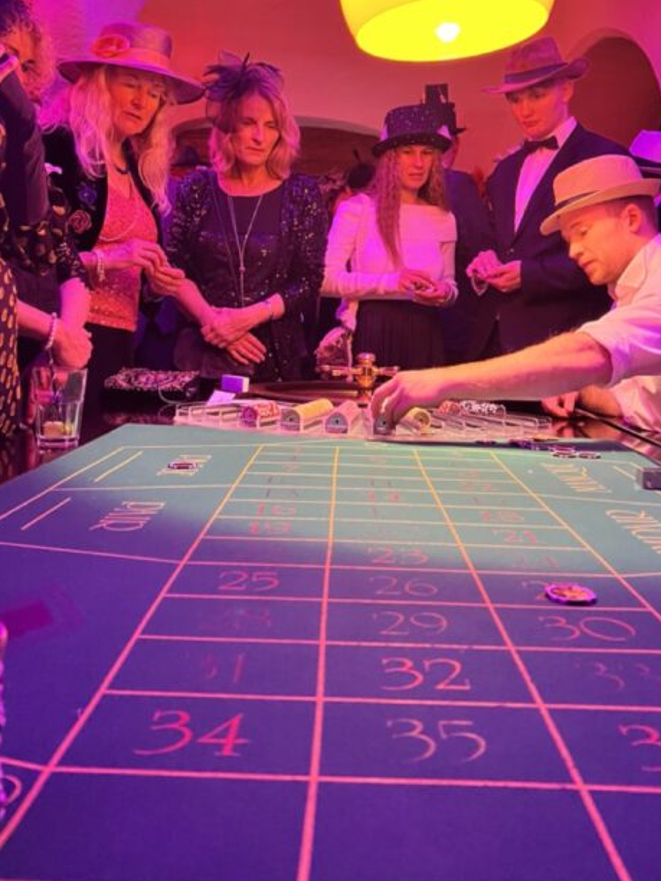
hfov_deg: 41.8
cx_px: 346
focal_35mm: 34
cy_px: 324
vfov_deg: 53.3
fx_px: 866
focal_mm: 5.7
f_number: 1.5
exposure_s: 1/25
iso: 500
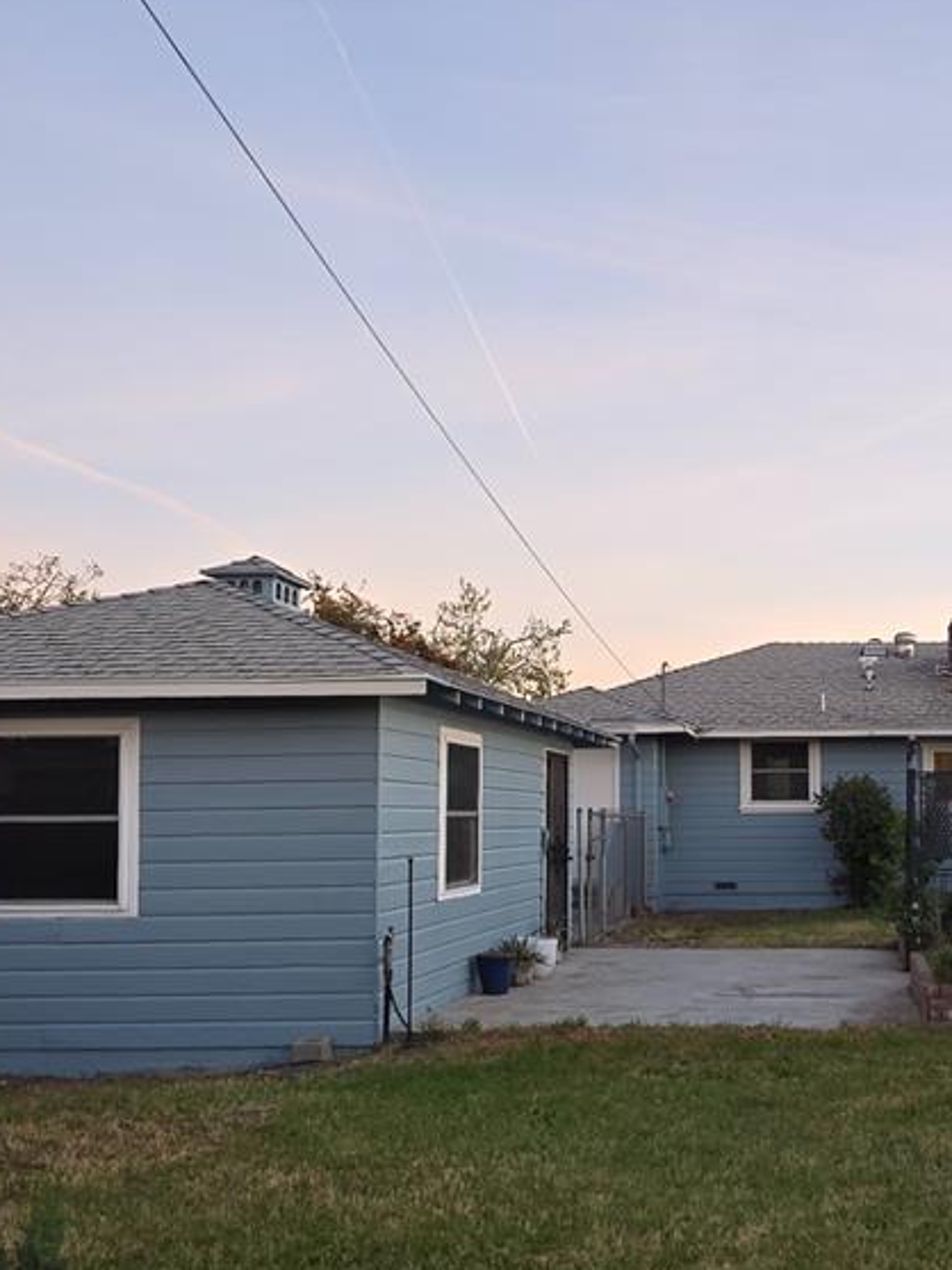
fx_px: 1283
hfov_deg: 38.9
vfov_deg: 52.3
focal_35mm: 35
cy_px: 764
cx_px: 780
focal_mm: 2.2
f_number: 1.9
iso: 50
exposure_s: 1/60
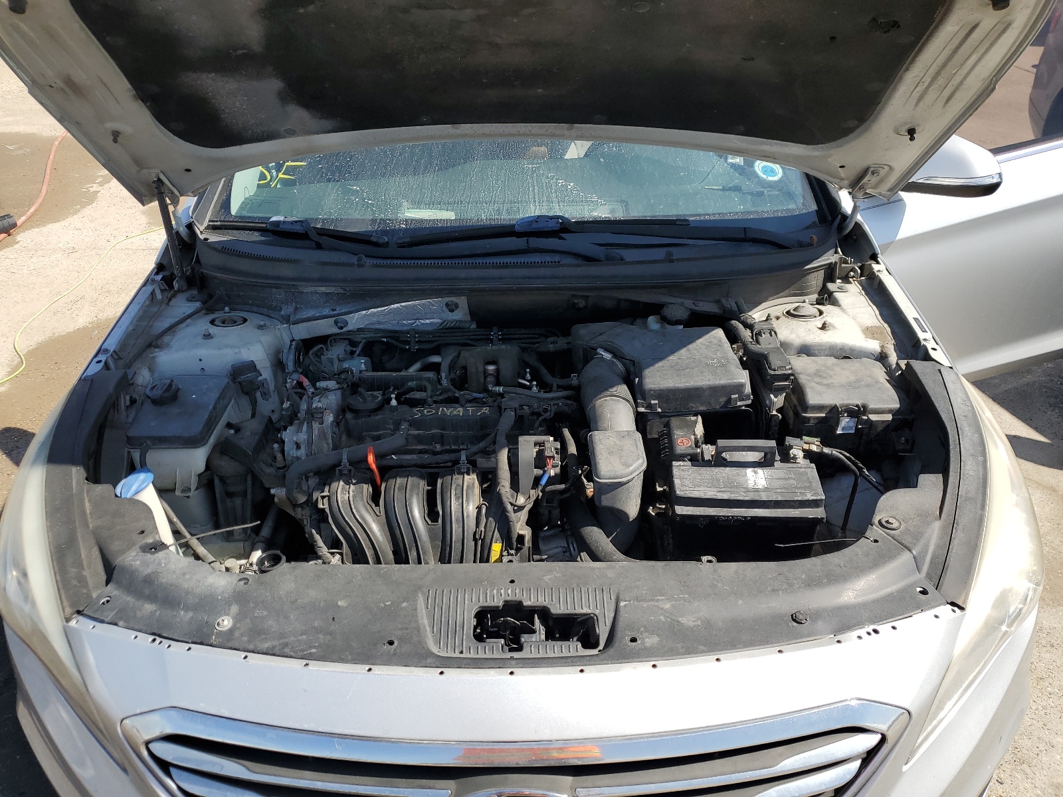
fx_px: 798
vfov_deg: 53.1
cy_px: 398
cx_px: 532
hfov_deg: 67.3
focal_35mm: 26
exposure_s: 1/2000
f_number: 1.5
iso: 50
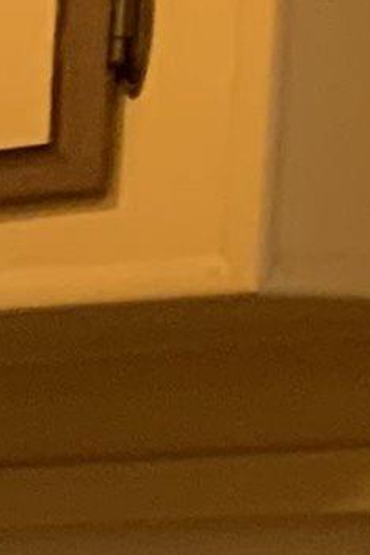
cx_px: -1579
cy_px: 1397
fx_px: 4039
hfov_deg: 4.4
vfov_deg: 7.3
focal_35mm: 262
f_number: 1.8
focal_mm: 3
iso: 125
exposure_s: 1/60
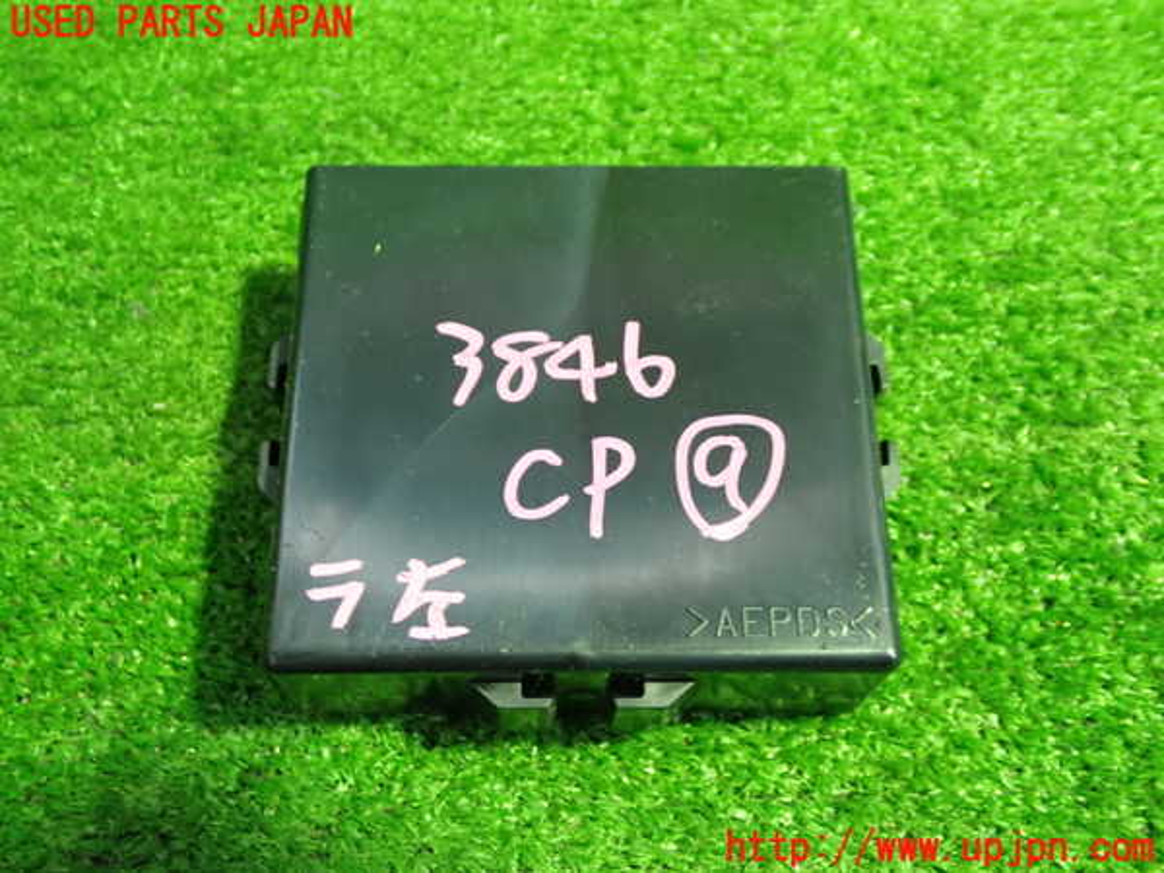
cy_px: 436
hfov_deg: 49.0
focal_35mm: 38
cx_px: 582
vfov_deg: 37.7
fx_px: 1278
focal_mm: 6.83
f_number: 2.7
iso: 800
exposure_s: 1/30
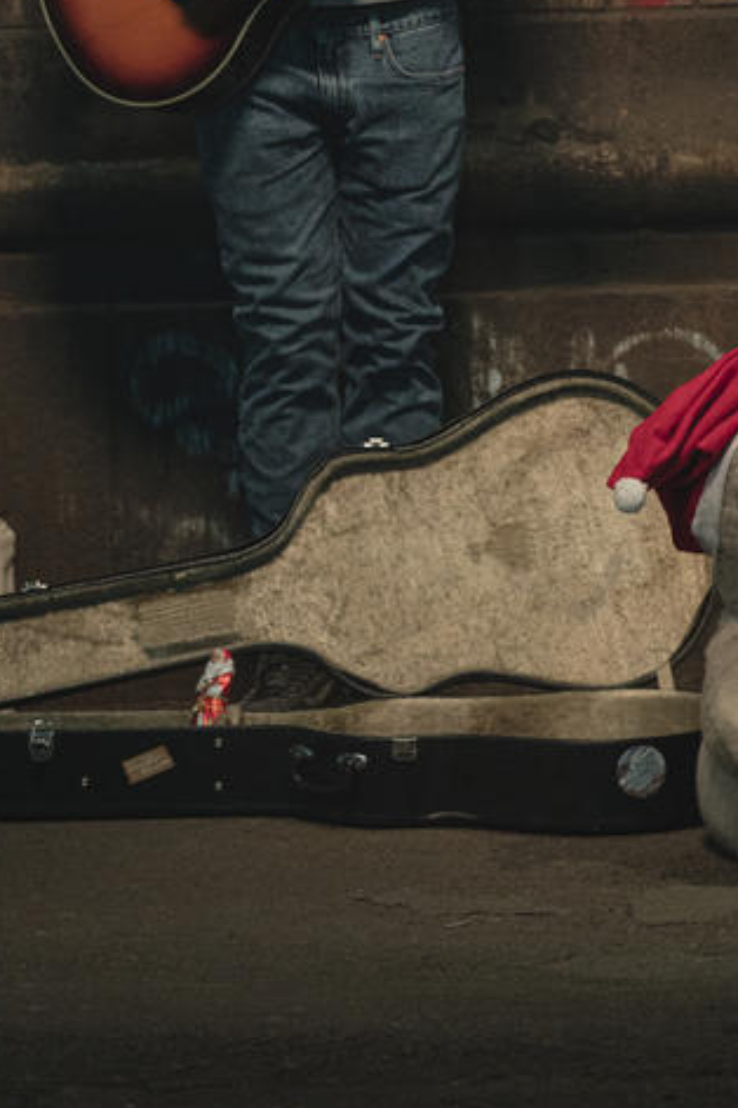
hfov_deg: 4.5
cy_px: -139
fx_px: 9378
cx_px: 440
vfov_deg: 6.7
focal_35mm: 305
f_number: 4
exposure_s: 1/100
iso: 4000
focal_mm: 133
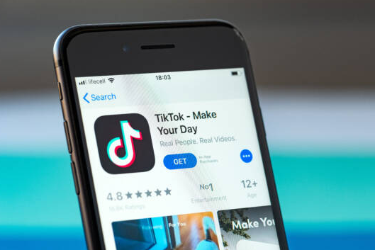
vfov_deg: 11.5
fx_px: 1240
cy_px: 139
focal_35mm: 119
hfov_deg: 17.2
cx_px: 203
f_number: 9
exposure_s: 1/6
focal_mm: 105
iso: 125
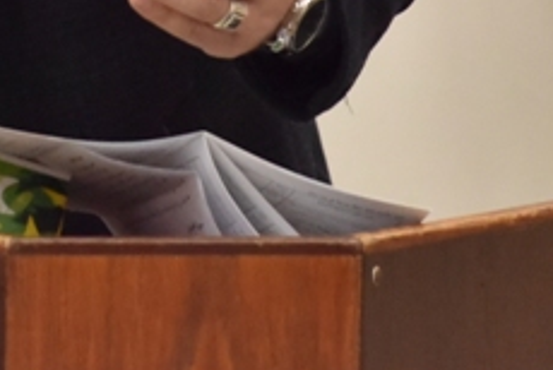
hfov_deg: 4.4
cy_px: -383
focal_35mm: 467
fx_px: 7183
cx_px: -139
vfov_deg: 2.9
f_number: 6.3
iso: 2500
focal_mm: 105
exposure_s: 1/160
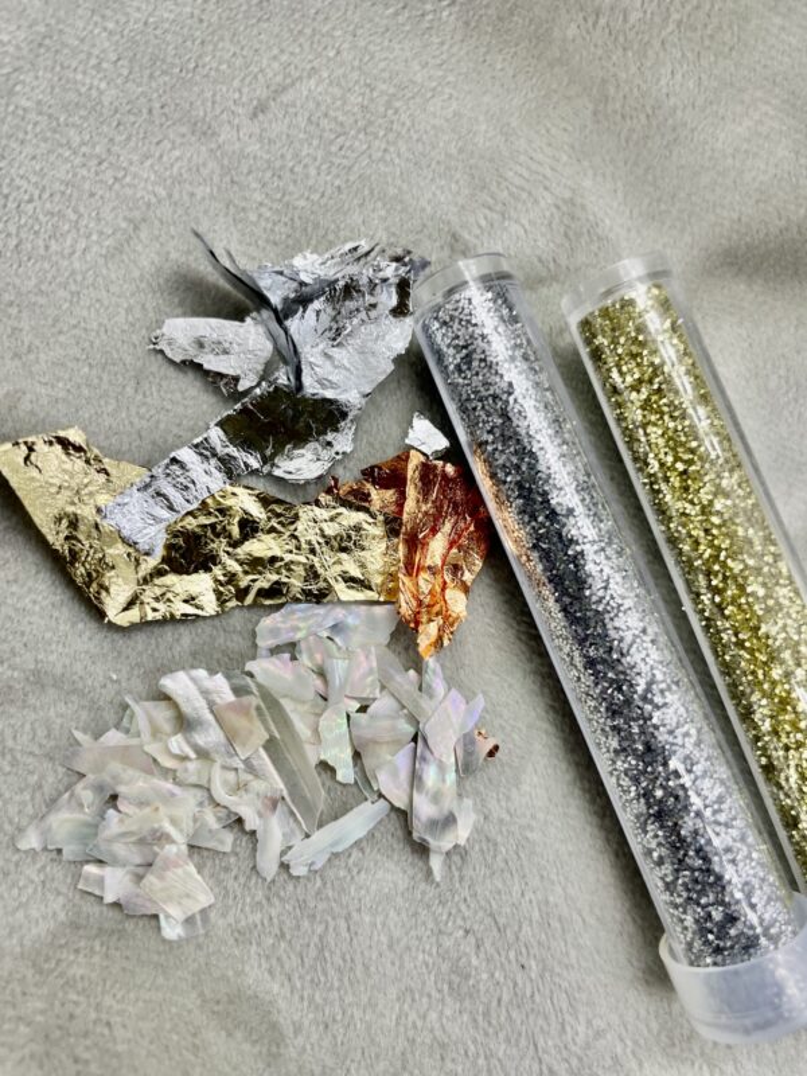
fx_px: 808
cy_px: 538
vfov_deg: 67.3
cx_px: 404
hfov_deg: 53.1
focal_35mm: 26
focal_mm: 4.2
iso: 32
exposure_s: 1/166
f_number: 1.6
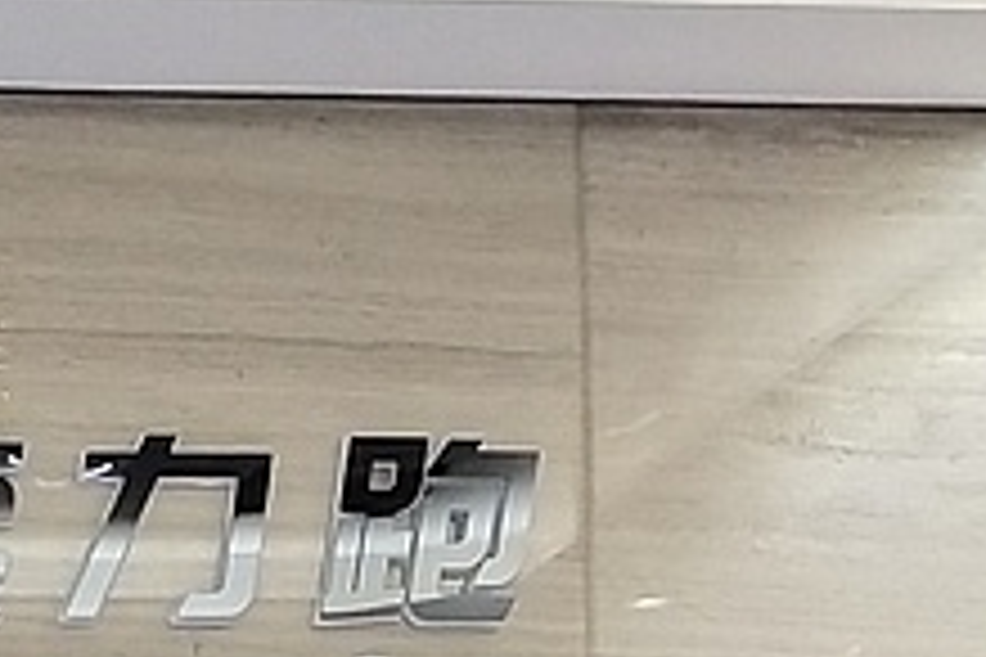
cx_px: 18
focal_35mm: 182
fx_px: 4984
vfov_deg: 7.2
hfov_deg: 11.2
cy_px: 1418
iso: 375
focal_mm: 3.95
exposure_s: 1/100
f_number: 1.8
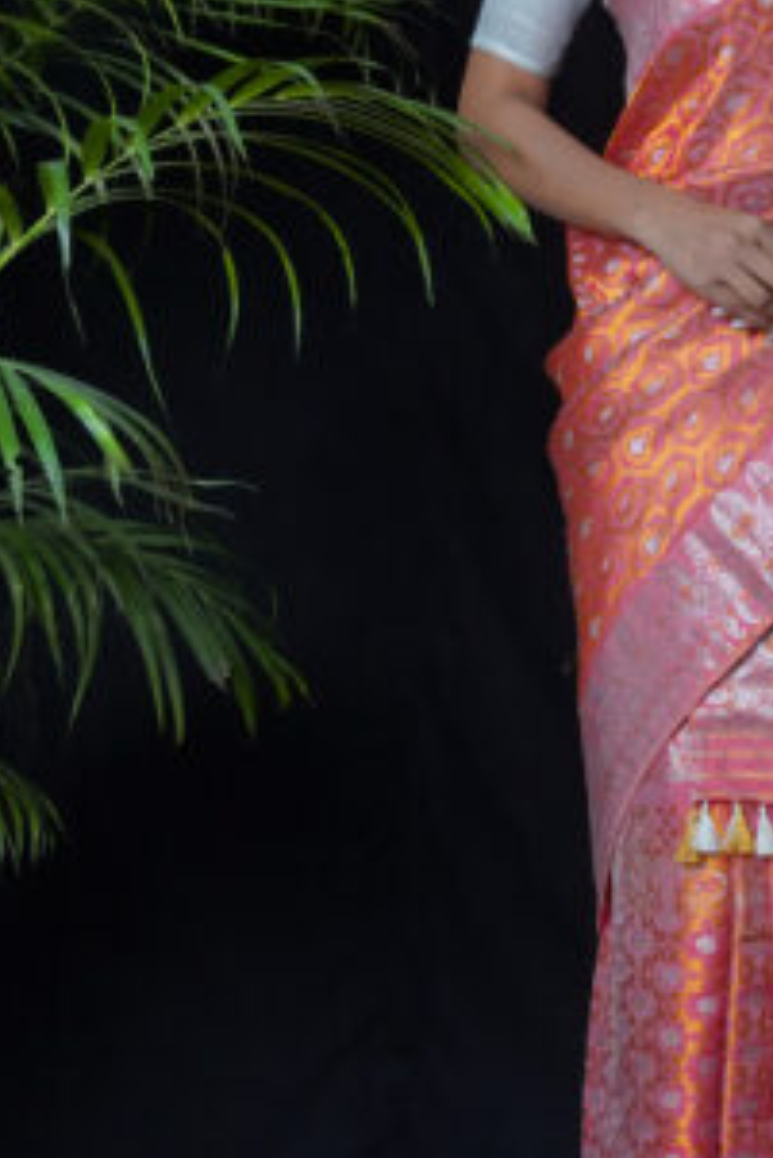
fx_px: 2988
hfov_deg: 14.5
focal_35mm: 93
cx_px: 792
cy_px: 437
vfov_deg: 21.9
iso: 320
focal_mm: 41.4
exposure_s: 1/160
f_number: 6.3
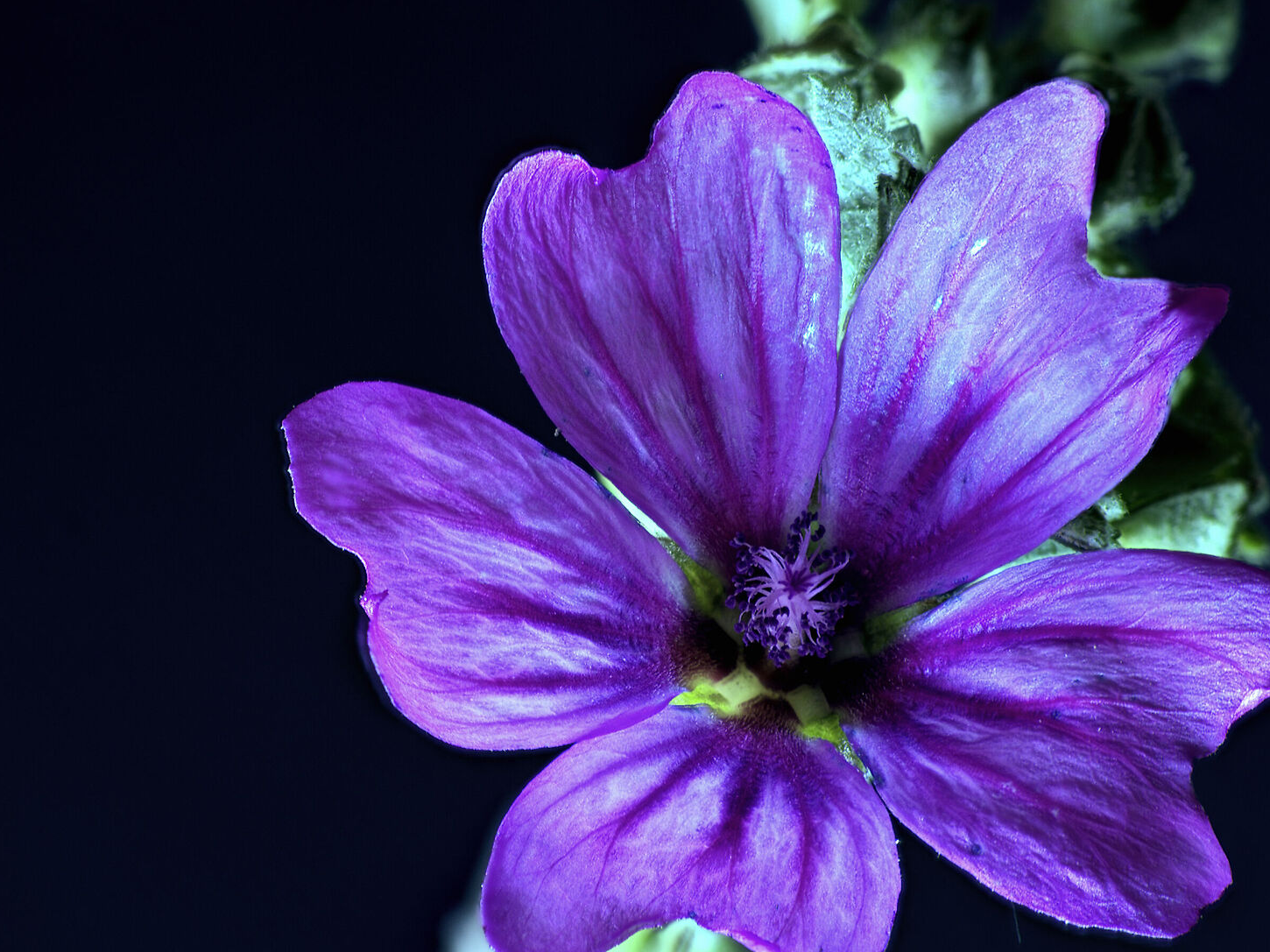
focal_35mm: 250
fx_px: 9171
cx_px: 599
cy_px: 484
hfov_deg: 7.9
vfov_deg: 5.9
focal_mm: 105
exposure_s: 1/6
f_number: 13
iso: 100
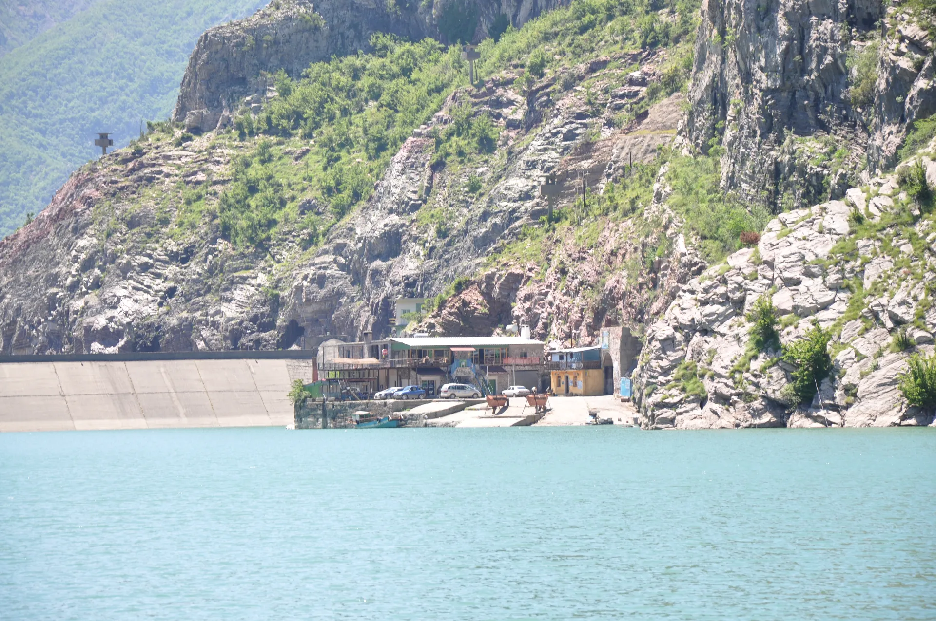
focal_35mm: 158
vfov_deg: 8.7
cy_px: 310
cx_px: 468
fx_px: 4090
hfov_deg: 13.1
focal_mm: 105
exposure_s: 1/200
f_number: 8
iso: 200
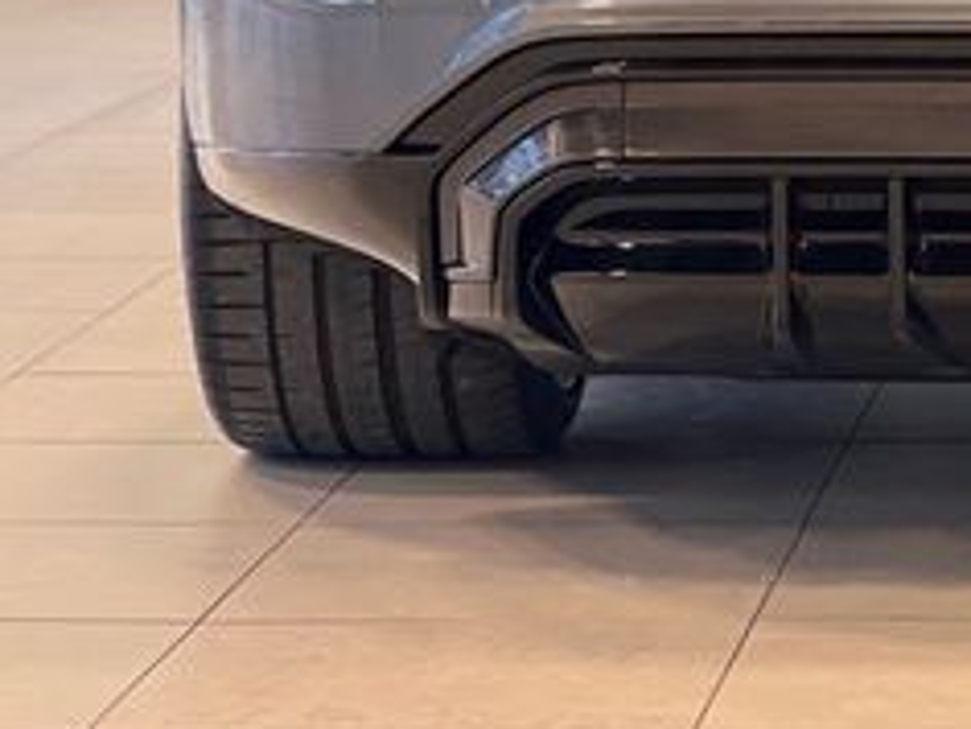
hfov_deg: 9.3
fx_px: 5863
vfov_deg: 7.0
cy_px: -243
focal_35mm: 209
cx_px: 1284
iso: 160
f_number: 2.8
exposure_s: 1/40
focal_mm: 9
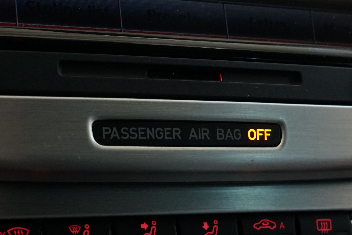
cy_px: 296
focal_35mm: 75
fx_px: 733
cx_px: 150
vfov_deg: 17.2
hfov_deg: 27.0
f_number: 5.6
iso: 2500
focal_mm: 29
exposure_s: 1/30
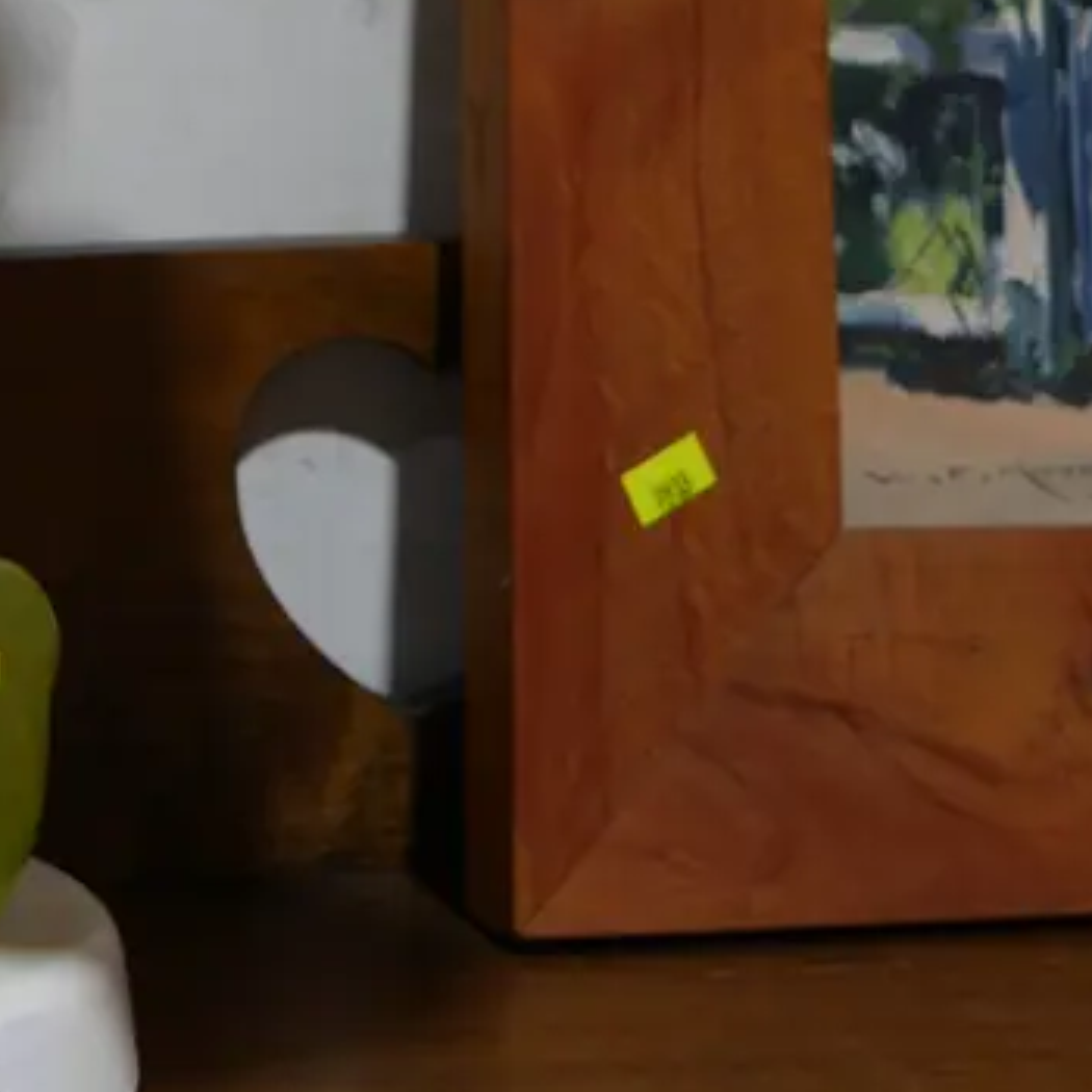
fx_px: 3141
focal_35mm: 88
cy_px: -231
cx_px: 198
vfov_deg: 18.6
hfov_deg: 19.5
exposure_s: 1/60
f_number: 4
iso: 200
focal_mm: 17
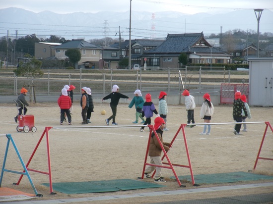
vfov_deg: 10.4
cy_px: 102
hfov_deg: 13.9
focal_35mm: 142
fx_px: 1119
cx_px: 136
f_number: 6.3
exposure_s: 1/125
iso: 100
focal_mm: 25.5
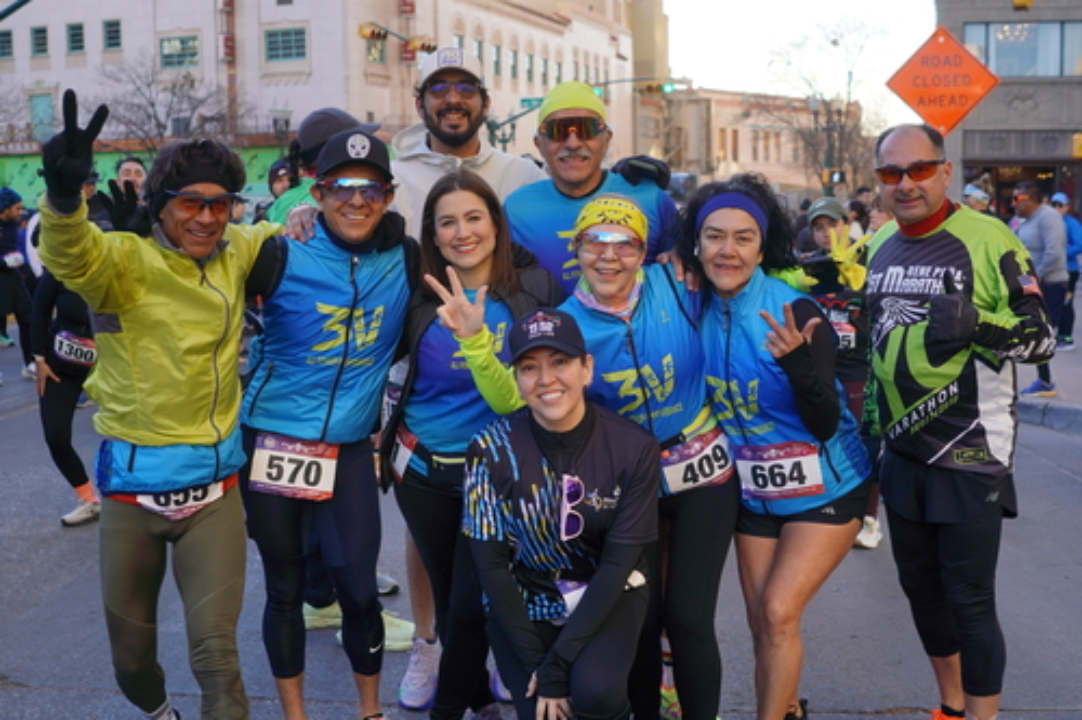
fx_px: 1262
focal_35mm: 42
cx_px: 541
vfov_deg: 31.9
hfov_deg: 46.4
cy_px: 360
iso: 100
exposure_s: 1/400
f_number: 2.8
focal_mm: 28
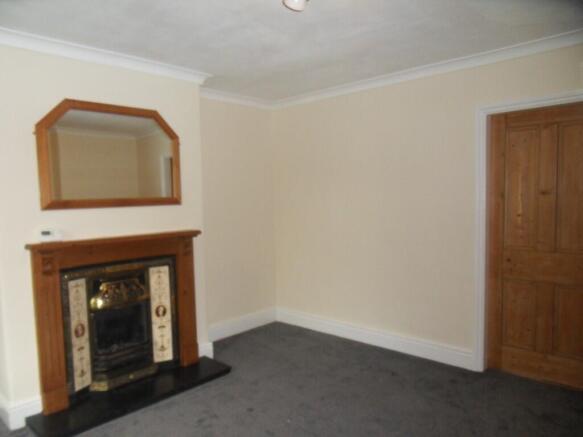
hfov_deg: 71.6
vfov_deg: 56.8
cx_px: 292
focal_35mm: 24
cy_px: 218
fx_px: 404
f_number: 3.3
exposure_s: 1/30
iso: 200
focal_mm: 4.2
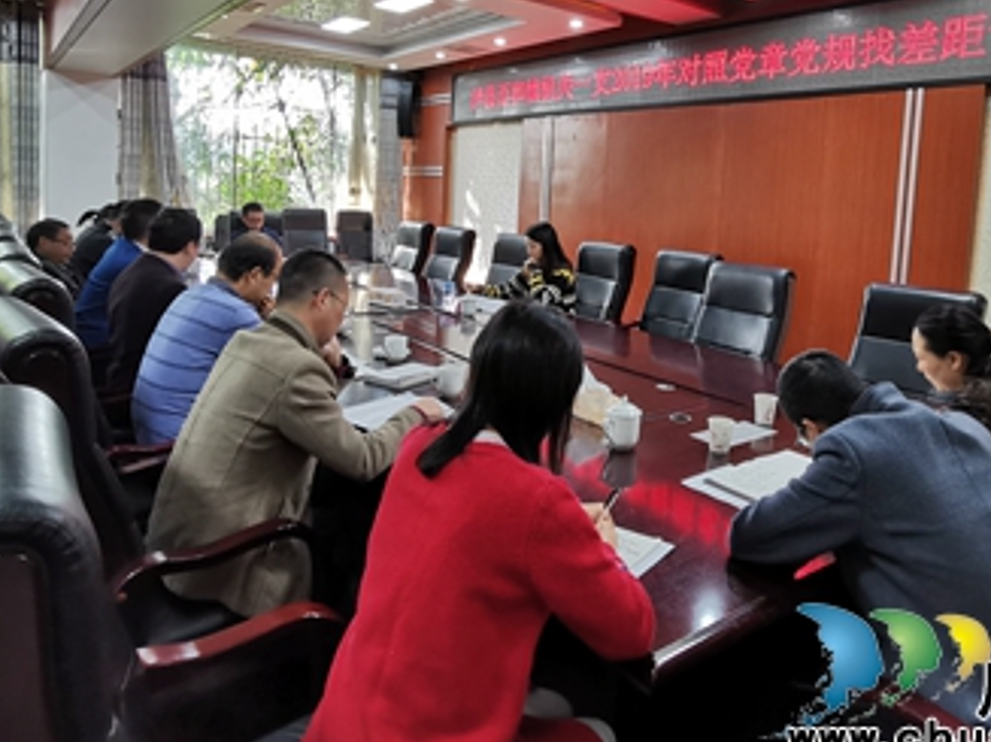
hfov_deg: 66.9
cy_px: 256
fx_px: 744
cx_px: 573
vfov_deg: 52.2
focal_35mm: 26
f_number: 2.2
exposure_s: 1/50
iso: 250
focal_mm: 2.26
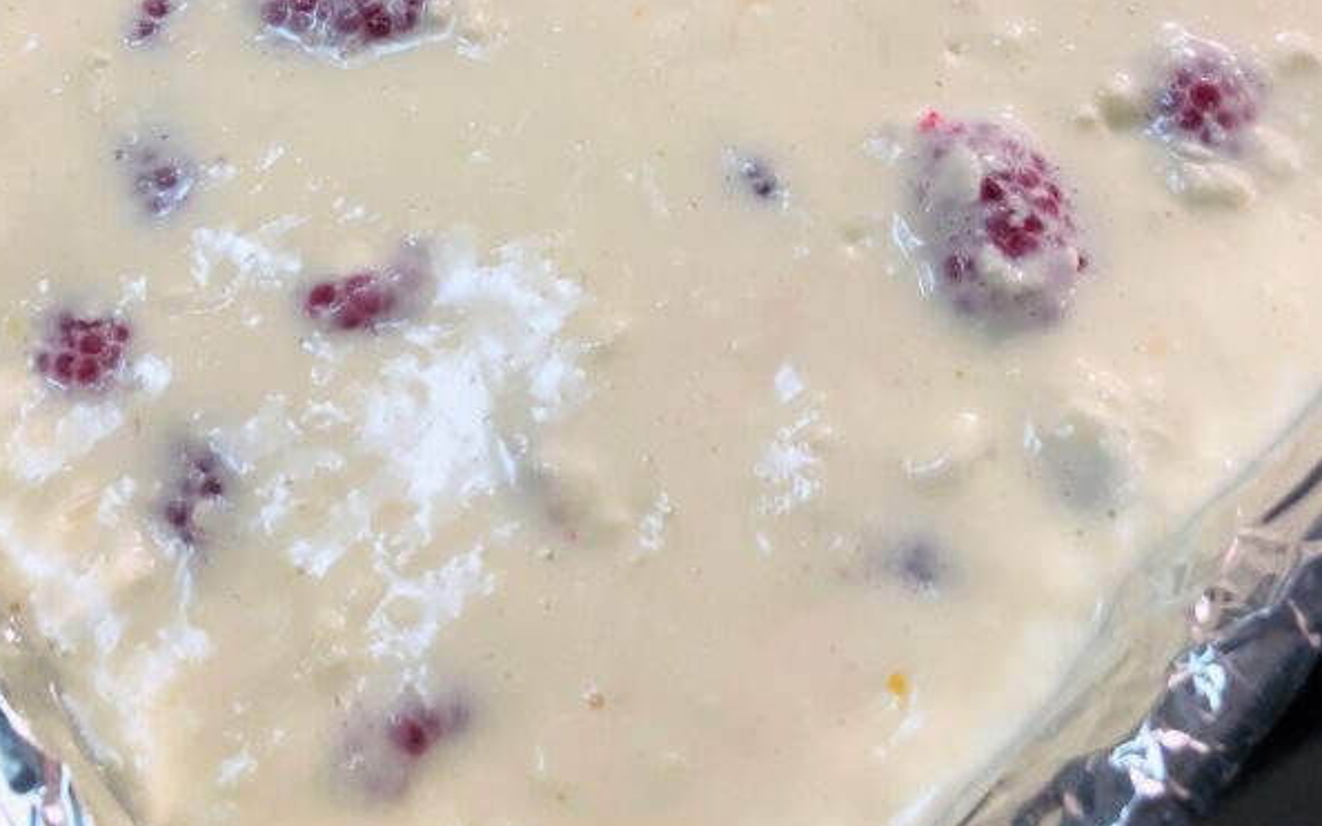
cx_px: 659
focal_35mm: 40
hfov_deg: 49.3
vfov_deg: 30.1
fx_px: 1441
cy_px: 33
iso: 32
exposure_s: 1/30
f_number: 1.8
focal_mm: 3.99
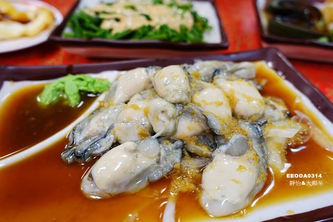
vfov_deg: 46.4
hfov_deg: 65.5
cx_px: 166
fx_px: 259
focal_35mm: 28
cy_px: 111
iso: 250
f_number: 2.5
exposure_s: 1/30
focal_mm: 10.24
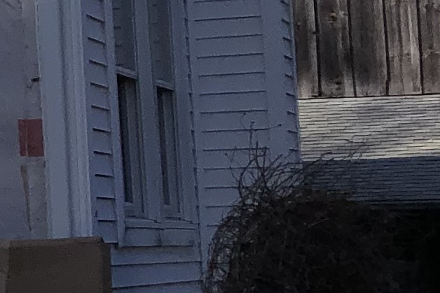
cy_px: 82
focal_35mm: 187
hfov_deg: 8.9
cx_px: -909
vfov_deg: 7.3
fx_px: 2286
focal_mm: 3.99
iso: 20
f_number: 1.8
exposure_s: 1/2667
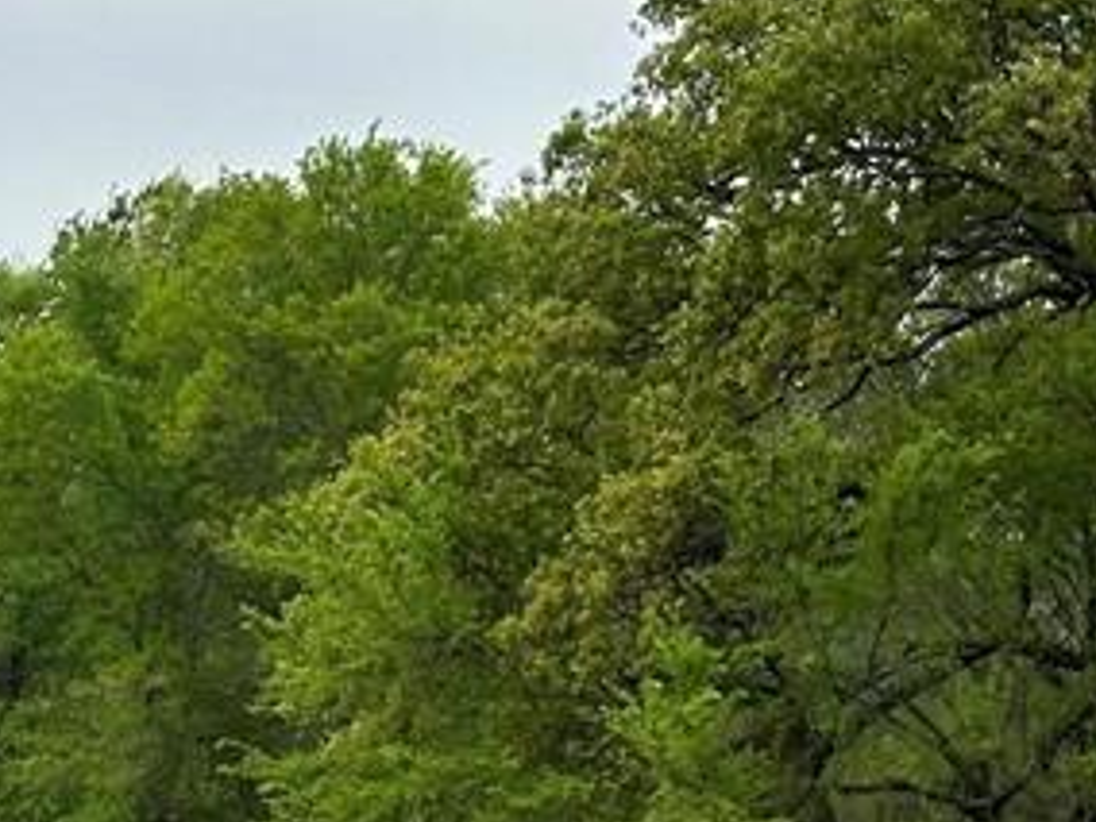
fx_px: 5477
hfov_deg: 11.4
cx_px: 224
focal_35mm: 173
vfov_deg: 8.5
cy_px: 857
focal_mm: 6.86
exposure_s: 1/3058
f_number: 1.78
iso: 64
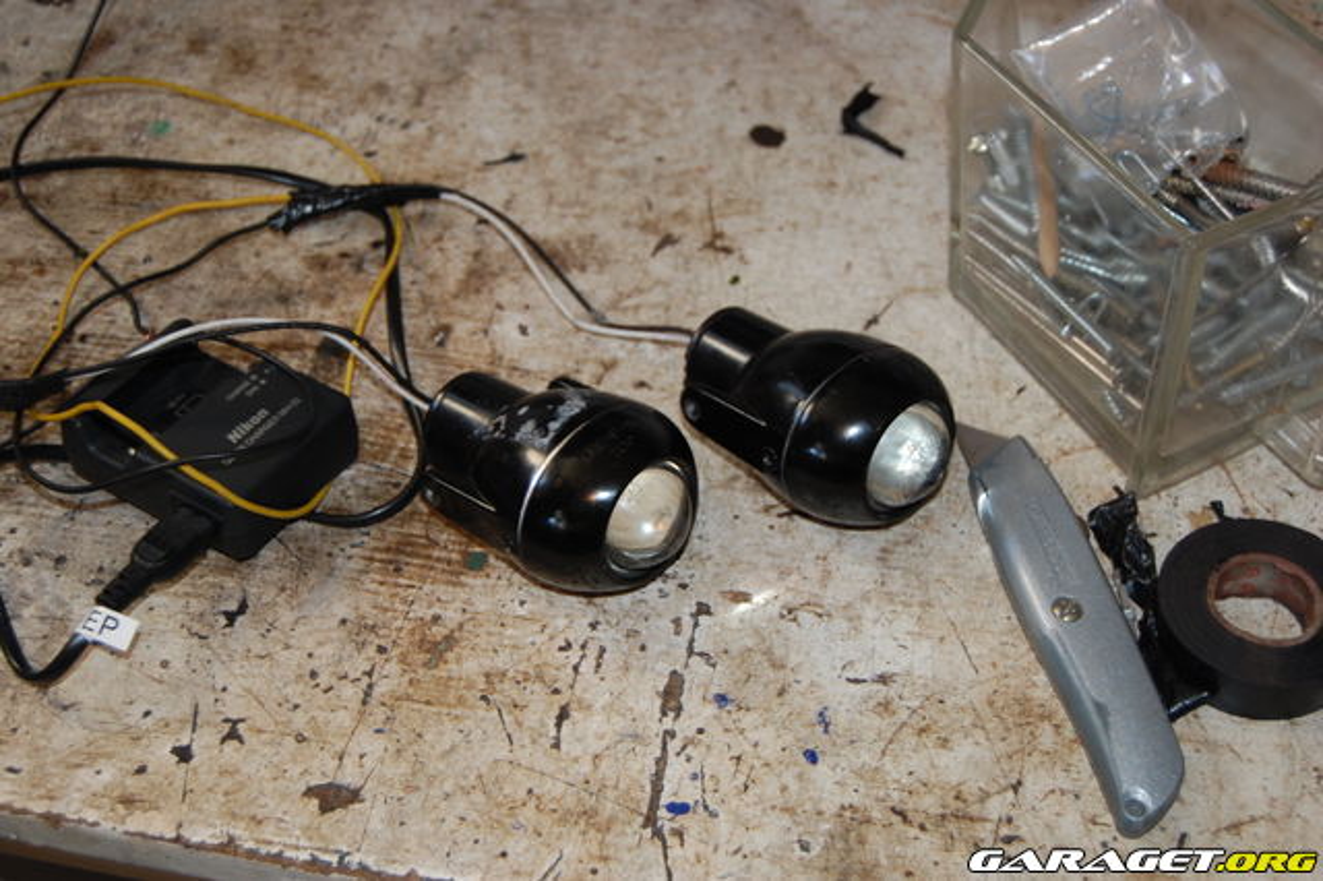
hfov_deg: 38.9
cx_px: 662
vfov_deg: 26.5
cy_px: 440
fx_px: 1873
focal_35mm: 51
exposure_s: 1/60
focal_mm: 34
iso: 400
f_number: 4.5
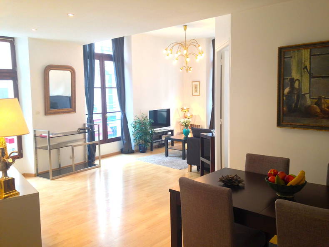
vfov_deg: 42.9
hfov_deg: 55.4
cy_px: 124
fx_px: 314
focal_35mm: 33
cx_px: 164
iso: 100
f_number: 2.4
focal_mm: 4.12
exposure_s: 1/20
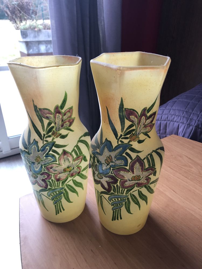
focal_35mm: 28
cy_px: 134
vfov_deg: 63.4
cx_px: 101
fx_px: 218
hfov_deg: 49.7
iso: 25
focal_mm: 4
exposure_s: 1/30
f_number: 1.8
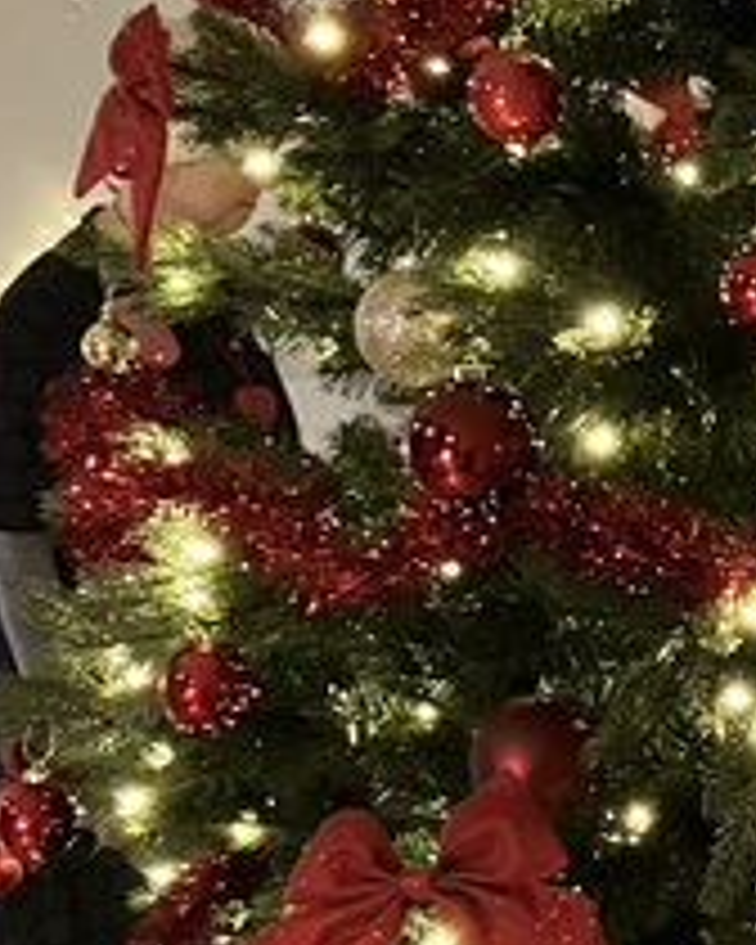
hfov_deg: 13.8
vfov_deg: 18.4
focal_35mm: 104
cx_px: 1161
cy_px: 405
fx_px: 2909
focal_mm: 3.99
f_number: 1.8
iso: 640
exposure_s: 1/22
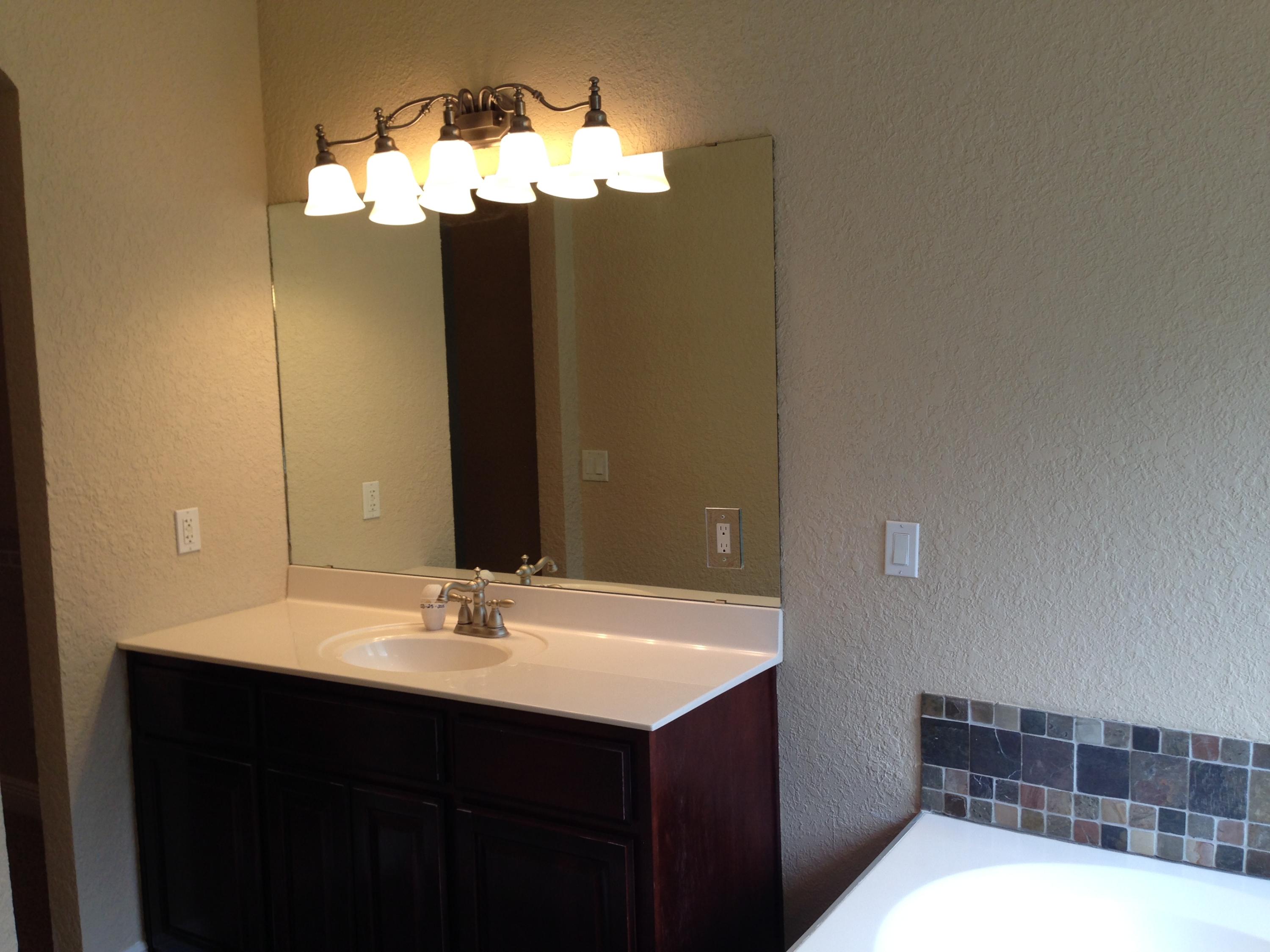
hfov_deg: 55.4
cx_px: 635
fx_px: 1211
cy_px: 476
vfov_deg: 42.9
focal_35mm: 33
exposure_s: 1/60
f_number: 2.4
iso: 50
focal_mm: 4.12
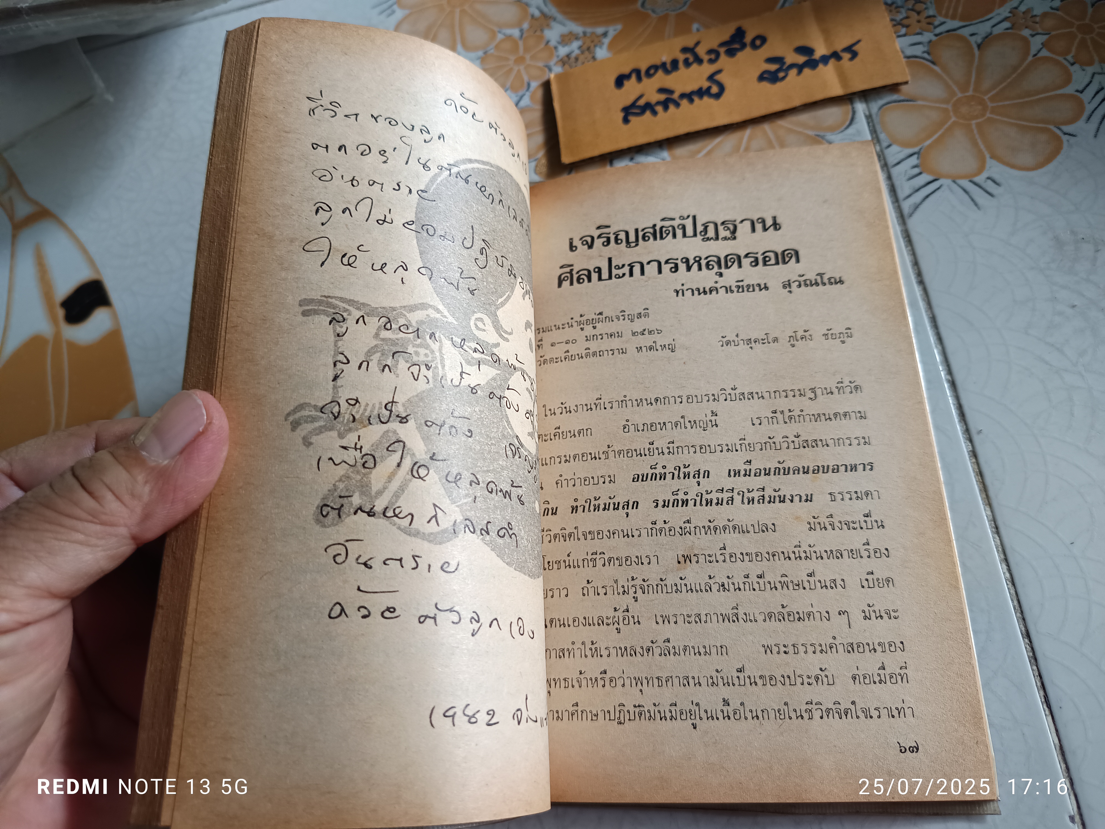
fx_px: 766
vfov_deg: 56.8
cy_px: 414
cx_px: 552
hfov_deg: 71.6
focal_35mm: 24
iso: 531
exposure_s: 1/50
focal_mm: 5.31
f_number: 1.7
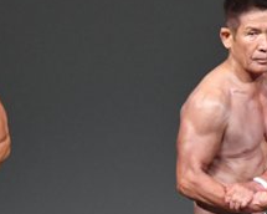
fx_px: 9206
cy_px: 245
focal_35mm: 1165
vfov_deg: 1.3
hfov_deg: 1.7
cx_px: -1
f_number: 5.6
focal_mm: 230
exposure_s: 1/400
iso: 4000
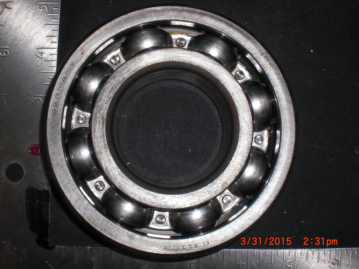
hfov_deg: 49.0
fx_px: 394
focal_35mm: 38
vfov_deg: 37.7
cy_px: 134
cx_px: 180
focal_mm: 6.3
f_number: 5.6
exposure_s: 1/60
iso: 64
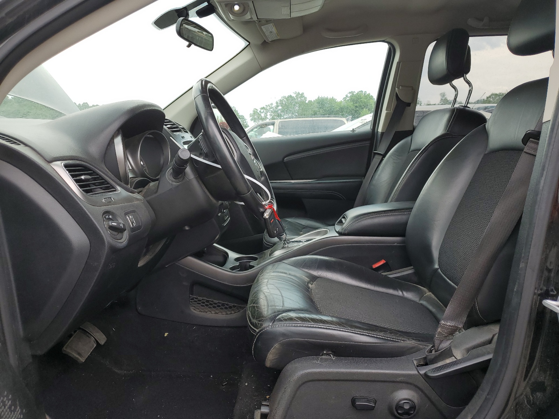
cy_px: 210
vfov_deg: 53.1
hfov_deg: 67.3
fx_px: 420
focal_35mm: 26
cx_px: 280
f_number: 1.5
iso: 50
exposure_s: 1/526
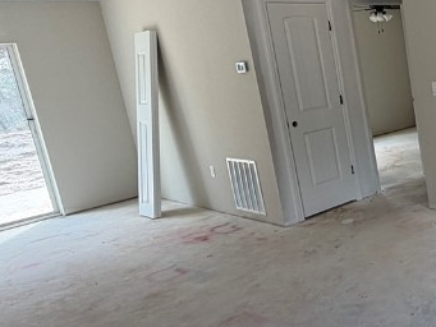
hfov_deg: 35.1
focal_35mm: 42
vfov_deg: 34.3
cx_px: 528
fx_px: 529
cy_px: 147
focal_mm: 2.22
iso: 80
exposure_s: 1/121
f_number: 2.2
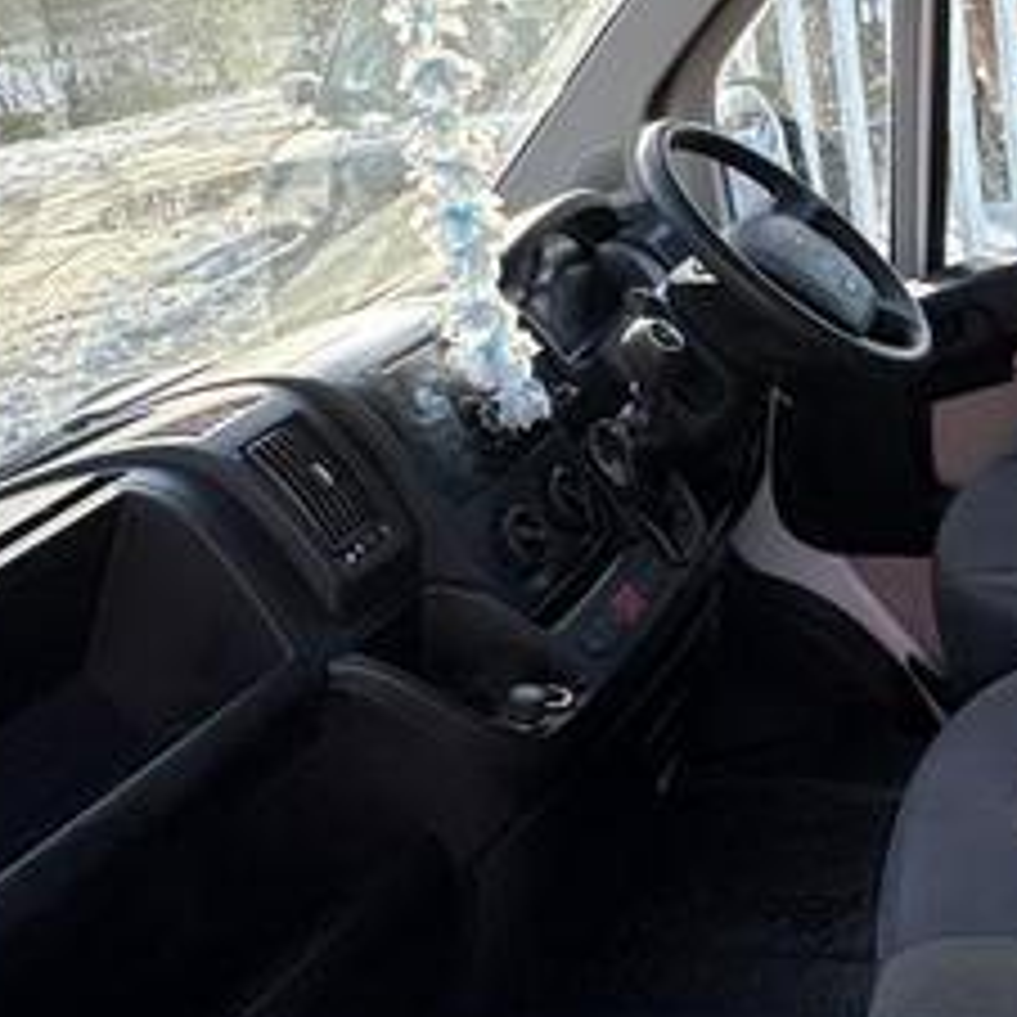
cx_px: 868
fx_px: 1629
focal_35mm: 49
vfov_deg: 34.1
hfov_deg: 33.3
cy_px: 274
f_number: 2.2
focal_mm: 2.22
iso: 50
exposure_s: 1/253
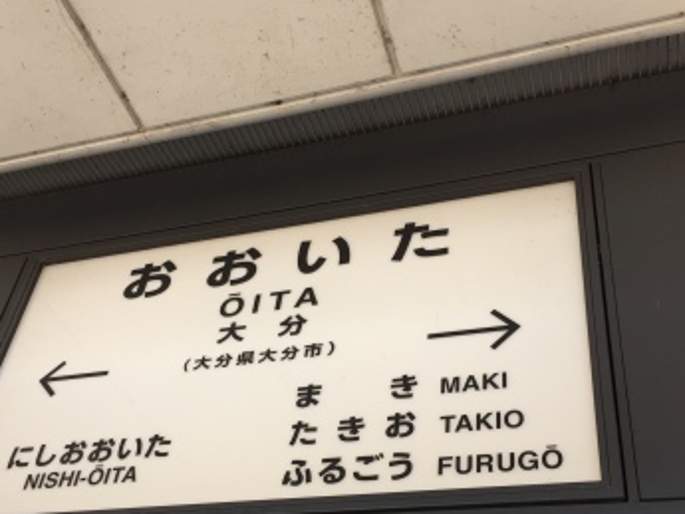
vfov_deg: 33.9
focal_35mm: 42
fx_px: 831
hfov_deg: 44.8
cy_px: 362
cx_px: 332
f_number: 2.2
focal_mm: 4.15
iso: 50
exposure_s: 1/120
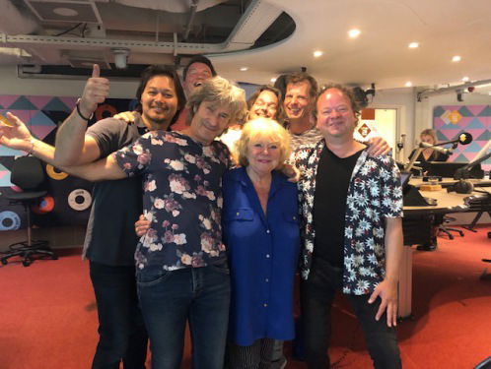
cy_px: 184
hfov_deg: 63.4
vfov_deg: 49.9
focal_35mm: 28
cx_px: 246
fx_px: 398
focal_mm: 3.99
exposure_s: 1/6
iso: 100
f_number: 1.8
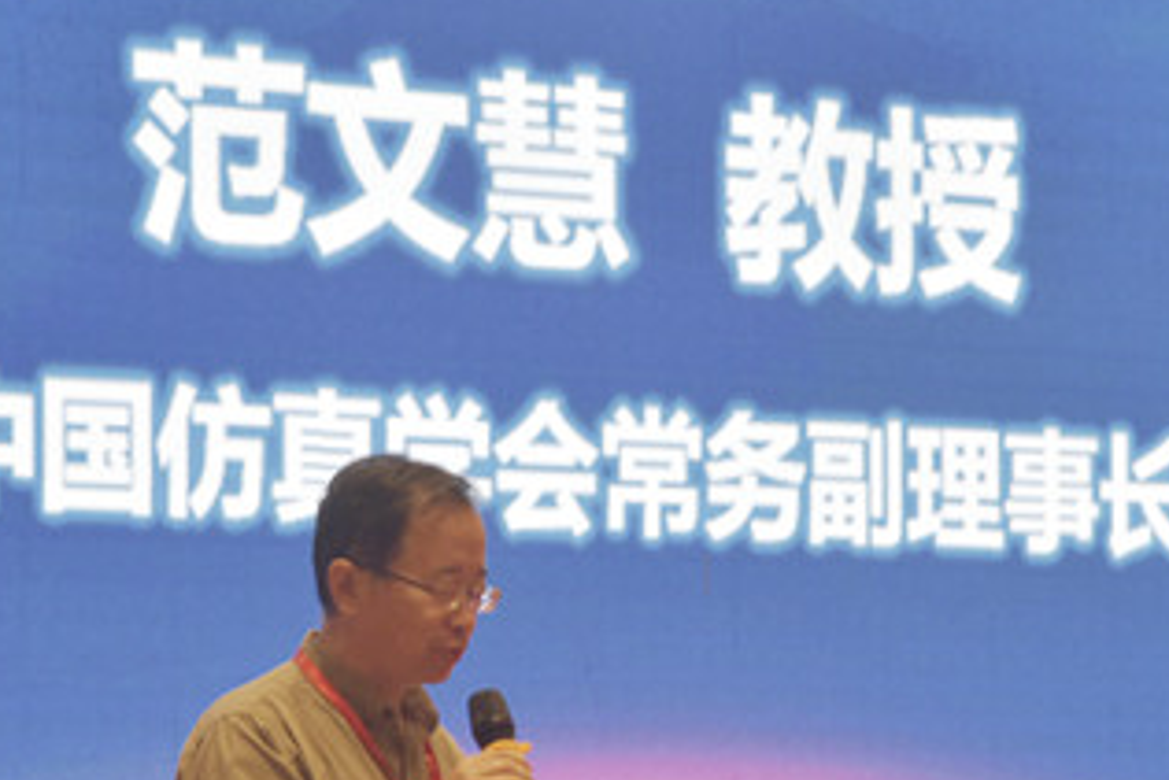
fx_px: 7407
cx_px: 732
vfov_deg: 6.0
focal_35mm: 228
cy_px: 684
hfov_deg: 9.0
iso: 400
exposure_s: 1/50
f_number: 7.1
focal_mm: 120
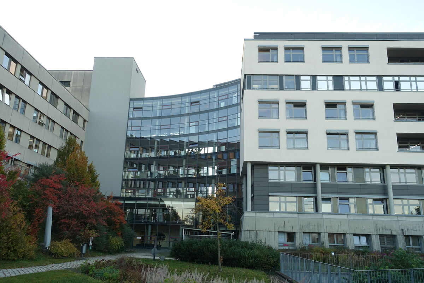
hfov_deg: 63.7
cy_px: 142
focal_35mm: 29
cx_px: 212
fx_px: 342
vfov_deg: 45.0
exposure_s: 1/200
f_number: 4
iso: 400
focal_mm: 10.81
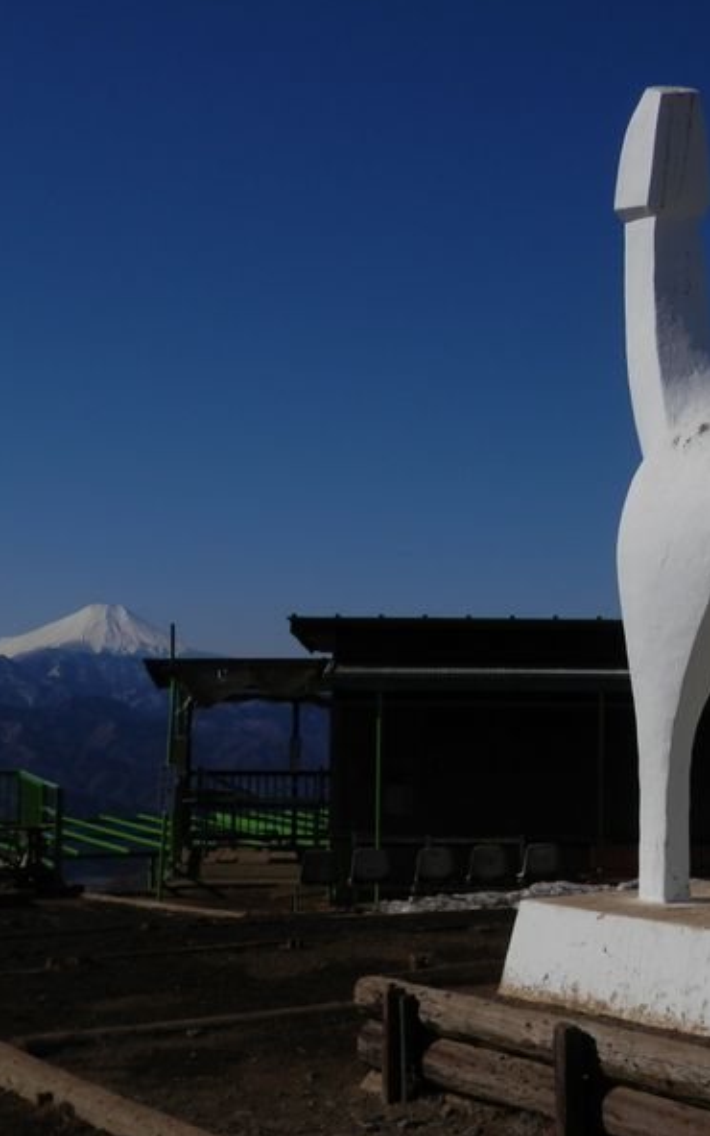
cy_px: 566
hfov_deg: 24.3
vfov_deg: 38.2
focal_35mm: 53
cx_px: 474
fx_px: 1641
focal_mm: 6.6
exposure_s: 1/500
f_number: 10.1
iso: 80
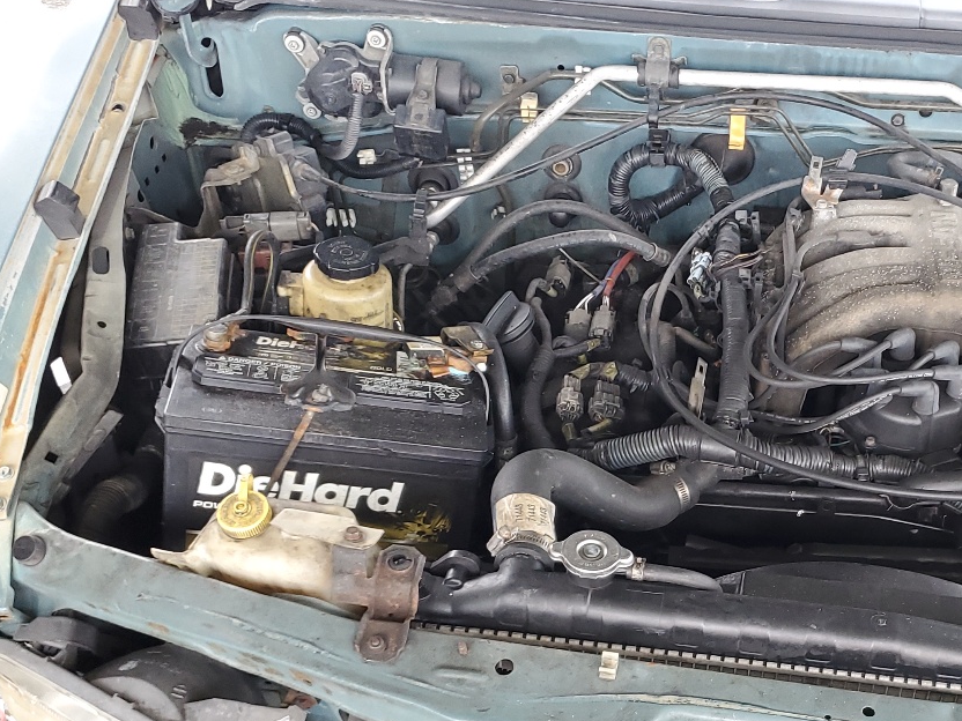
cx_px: 807
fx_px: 1390
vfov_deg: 28.7
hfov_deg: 36.5
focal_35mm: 50
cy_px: 533
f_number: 1.5
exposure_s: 1/120
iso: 75
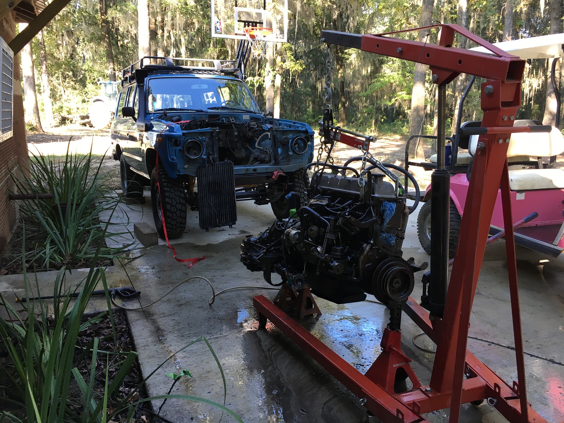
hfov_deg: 61.7
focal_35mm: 29
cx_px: 282
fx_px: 472
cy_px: 212
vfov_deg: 48.2
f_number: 2.2
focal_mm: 4.15
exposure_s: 1/40
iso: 25
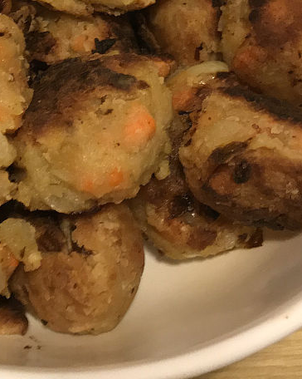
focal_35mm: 72
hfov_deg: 20.9
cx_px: 41
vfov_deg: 25.8
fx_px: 806
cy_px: 55
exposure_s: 1/25
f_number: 1.8
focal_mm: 3.99
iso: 200
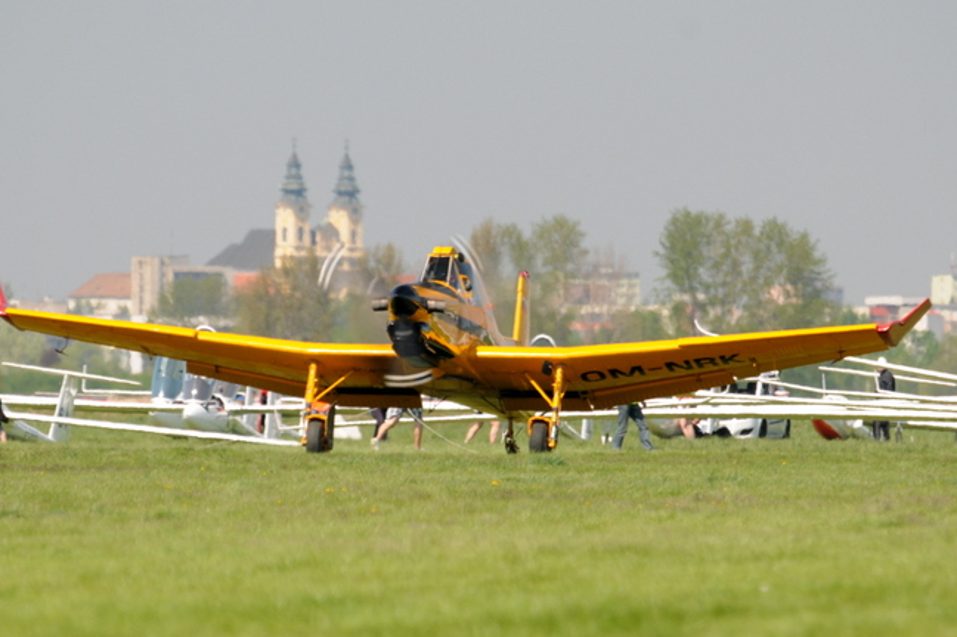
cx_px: 459
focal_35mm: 648
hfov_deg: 3.2
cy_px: 353
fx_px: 17212
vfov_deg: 2.1
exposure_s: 1/200
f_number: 5.6
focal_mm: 350
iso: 200
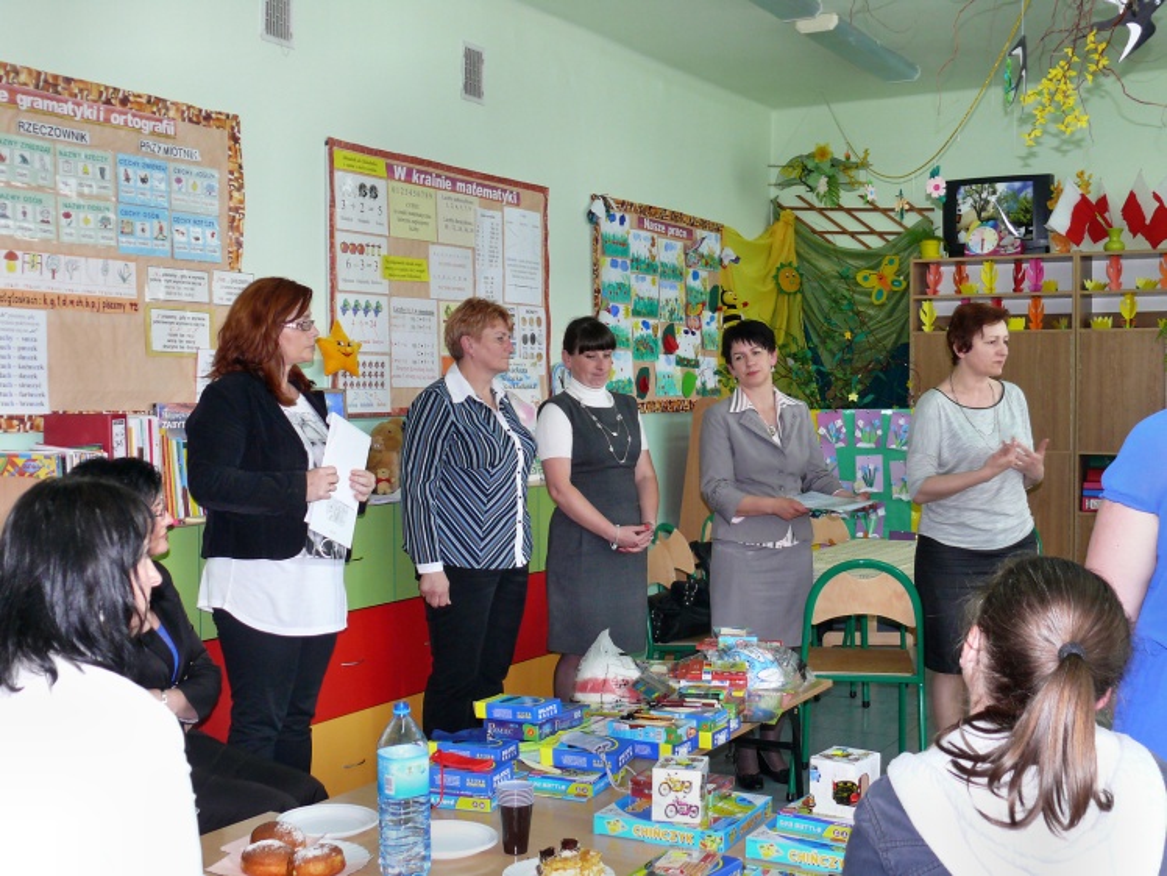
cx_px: 584
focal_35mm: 42
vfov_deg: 34.3
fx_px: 1416
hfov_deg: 44.8
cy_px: 438
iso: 160
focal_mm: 9
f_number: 2.8
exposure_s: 1/30
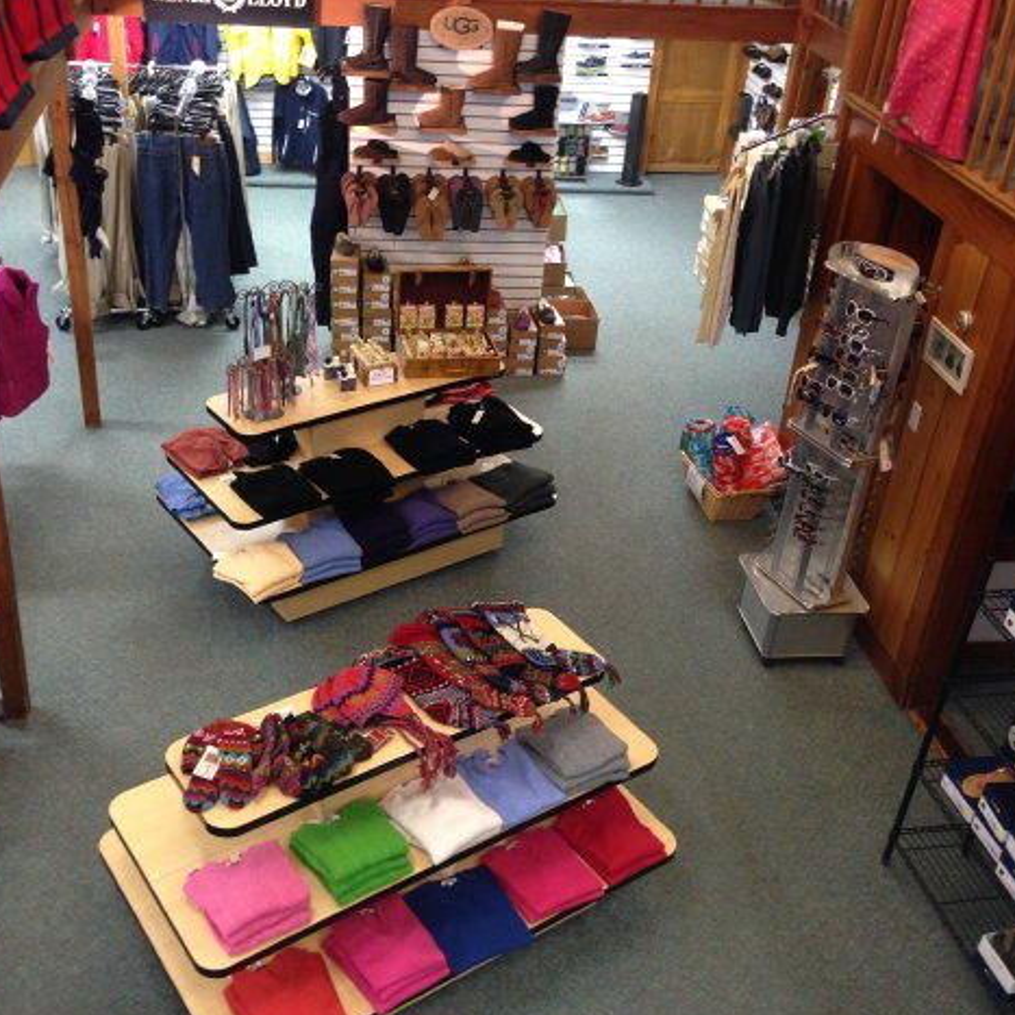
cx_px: 456
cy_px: 502
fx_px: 1327
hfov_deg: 41.8
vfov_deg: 41.9
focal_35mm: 40
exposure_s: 1/20
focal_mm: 4.12
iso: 125
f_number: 2.4
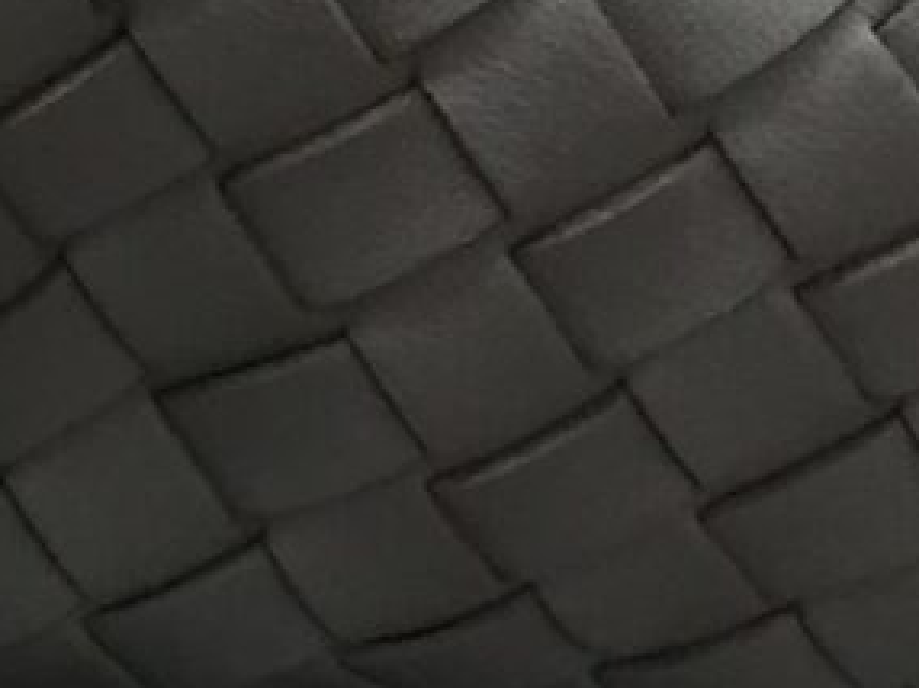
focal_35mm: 208
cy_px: 80
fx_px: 5517
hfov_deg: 8.7
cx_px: -1218
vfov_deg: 7.1
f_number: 2.2
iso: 50
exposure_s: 1/30
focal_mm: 4.15
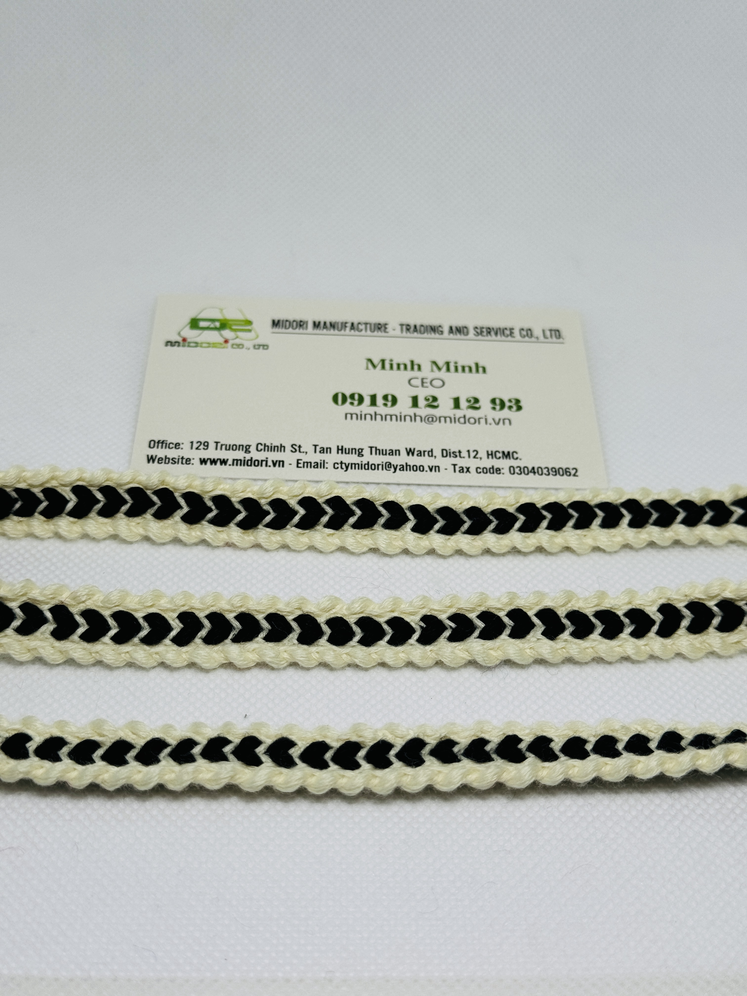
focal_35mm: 48
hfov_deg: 30.3
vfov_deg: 39.7
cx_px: 374
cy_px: 498
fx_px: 1381
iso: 64
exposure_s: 1/354
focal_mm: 6.76
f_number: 1.78
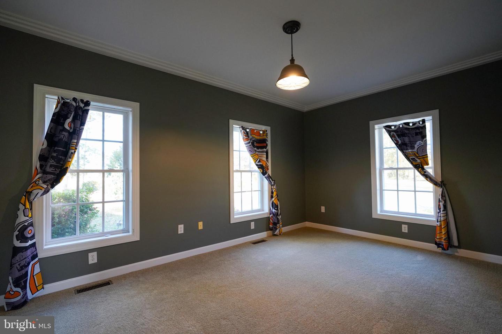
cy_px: 167
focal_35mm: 16
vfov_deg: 73.7
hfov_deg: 96.7
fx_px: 223
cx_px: 251
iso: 1600
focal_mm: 16
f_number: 3.5
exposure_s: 1/160
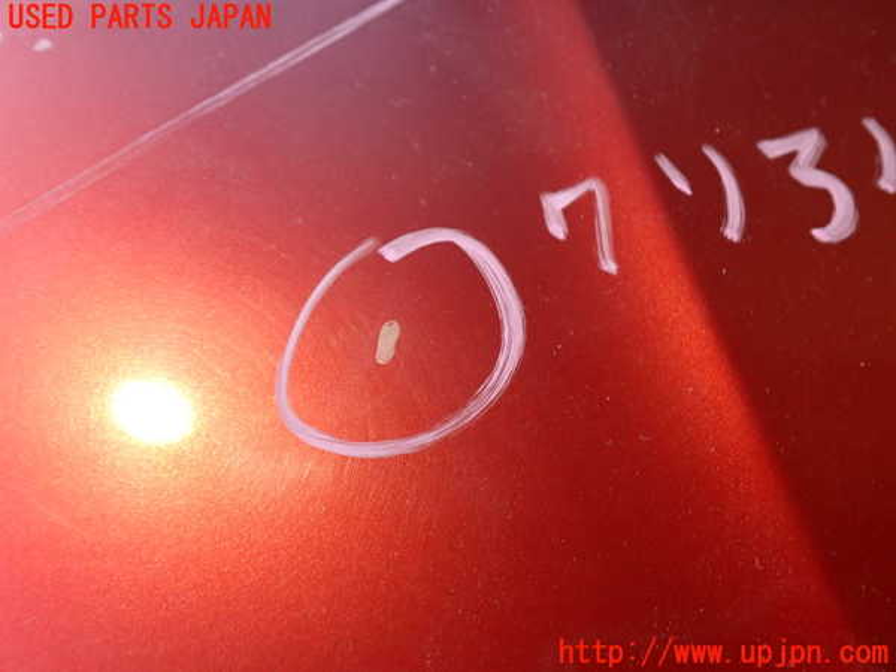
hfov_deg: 60.0
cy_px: 336
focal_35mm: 30
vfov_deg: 46.8
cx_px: 448
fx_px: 777
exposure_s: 1/30
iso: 200
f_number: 2.3
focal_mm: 5.4
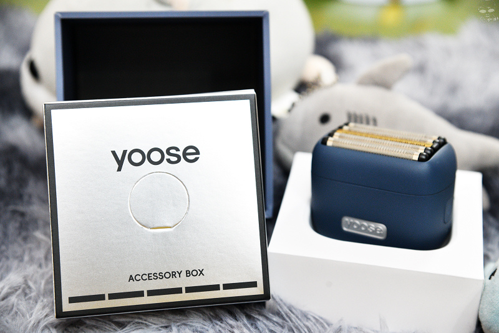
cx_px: 250
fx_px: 1178
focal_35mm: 85
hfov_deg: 23.9
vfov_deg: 16.1
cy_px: 166
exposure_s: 1/200
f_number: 5.6
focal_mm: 85
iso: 2000
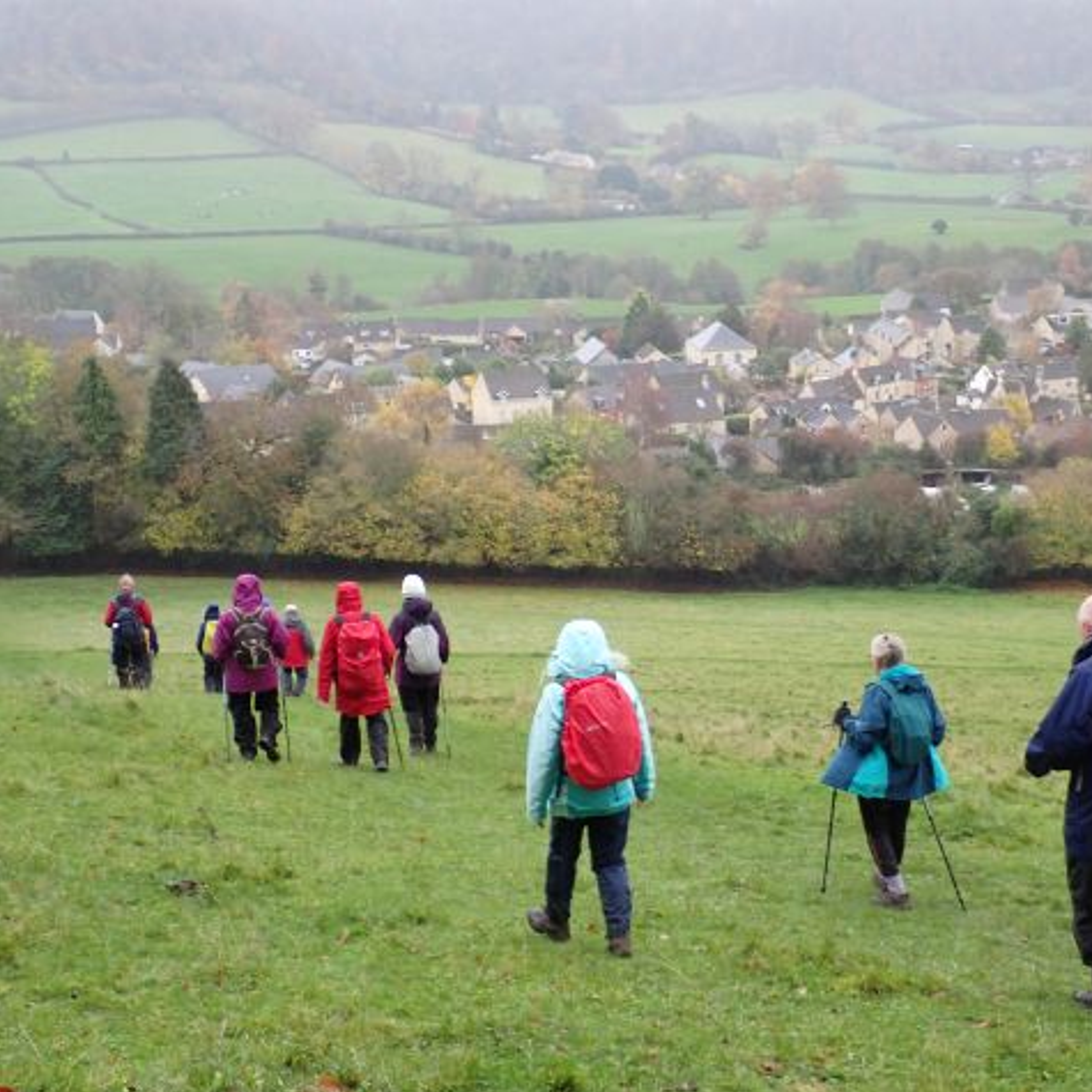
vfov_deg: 30.6
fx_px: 1999
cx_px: 733
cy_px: 549
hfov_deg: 30.3
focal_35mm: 56
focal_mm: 8.4
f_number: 3.1
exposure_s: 1/100
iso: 200
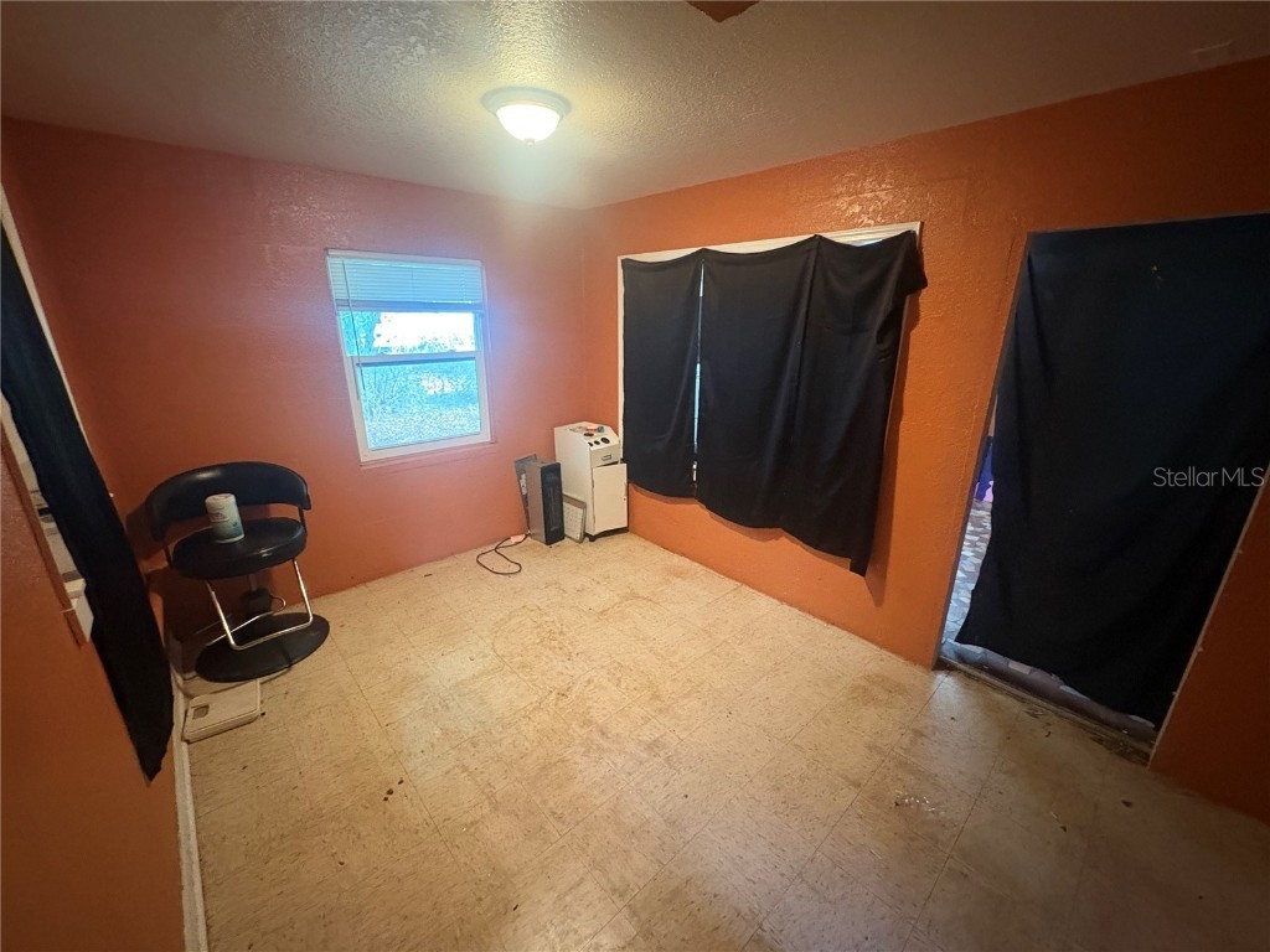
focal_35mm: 14
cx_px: 635
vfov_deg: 85.7
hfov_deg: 102.1
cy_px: 476
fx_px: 514
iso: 800
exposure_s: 1/40
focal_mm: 2.22
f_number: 2.2
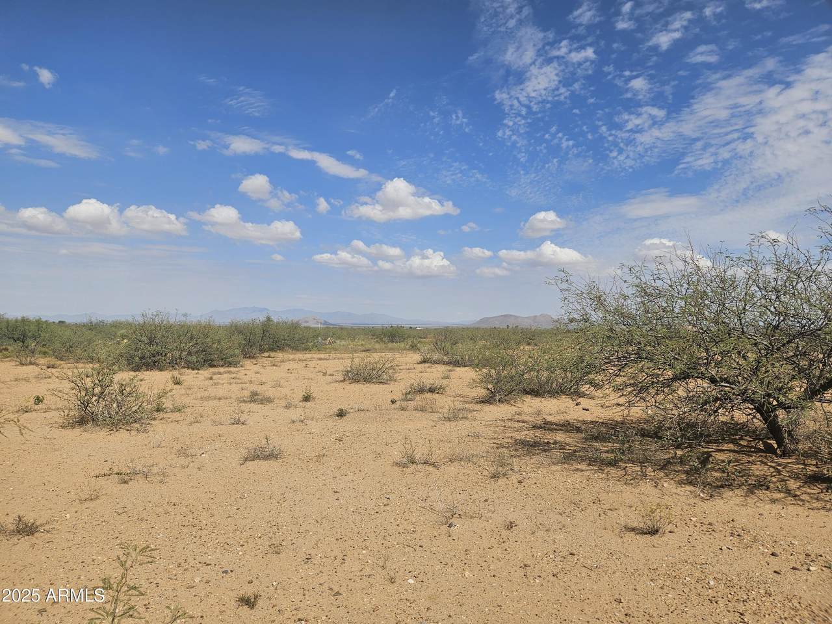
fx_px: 553
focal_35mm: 23
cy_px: 312
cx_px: 416
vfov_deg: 58.9
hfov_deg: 73.9
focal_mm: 5.4
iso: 25
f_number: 1.8
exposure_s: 1/3589
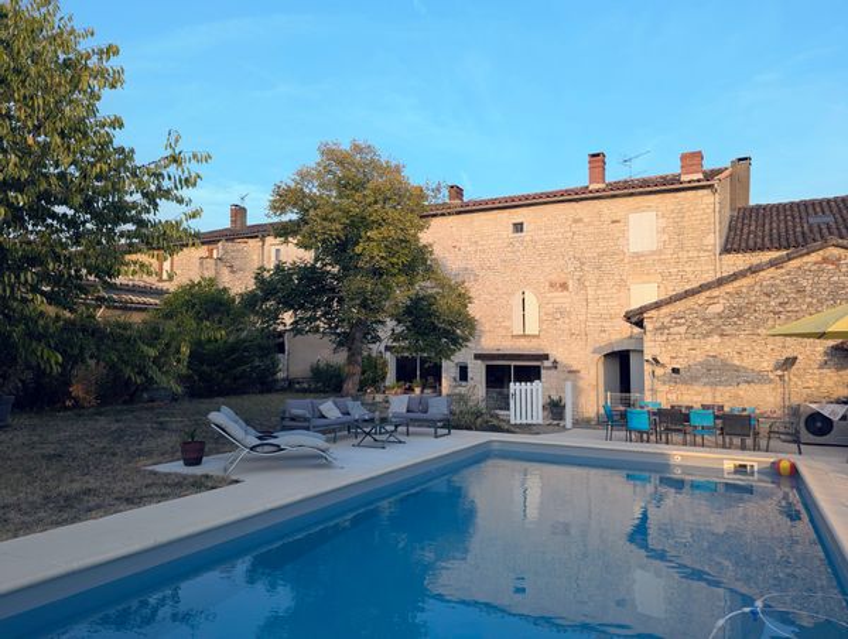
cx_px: 424
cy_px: 320
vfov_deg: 57.0
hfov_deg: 71.5
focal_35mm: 24
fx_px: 589
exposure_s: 1/708
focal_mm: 6.81
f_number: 1.85
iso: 47
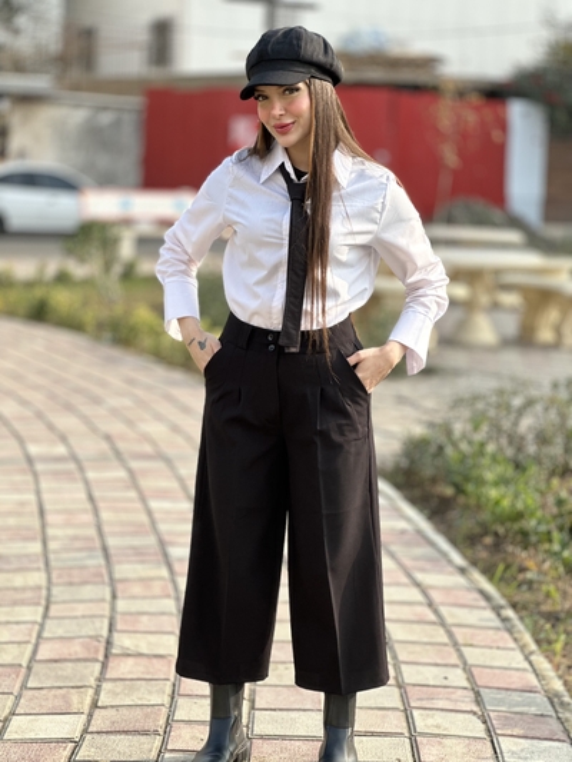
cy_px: 381
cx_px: 286
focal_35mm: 77
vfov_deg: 25.3
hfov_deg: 19.1
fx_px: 1696
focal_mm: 9
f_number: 2.8
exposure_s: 1/155
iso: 25
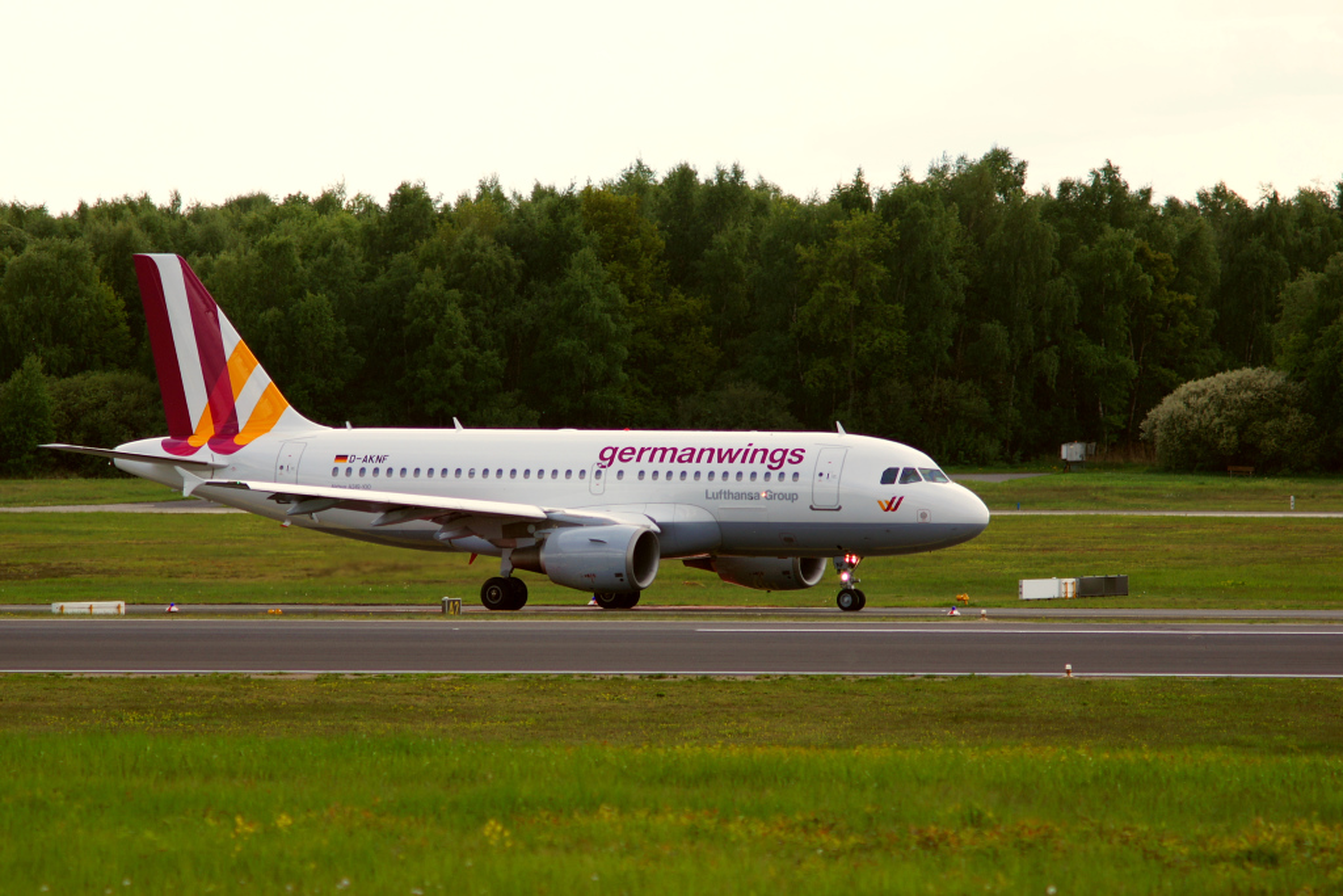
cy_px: 448
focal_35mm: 345
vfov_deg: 4.0
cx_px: 672
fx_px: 12871
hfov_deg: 6.0
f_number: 5.6
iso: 160
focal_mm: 230
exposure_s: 1/400
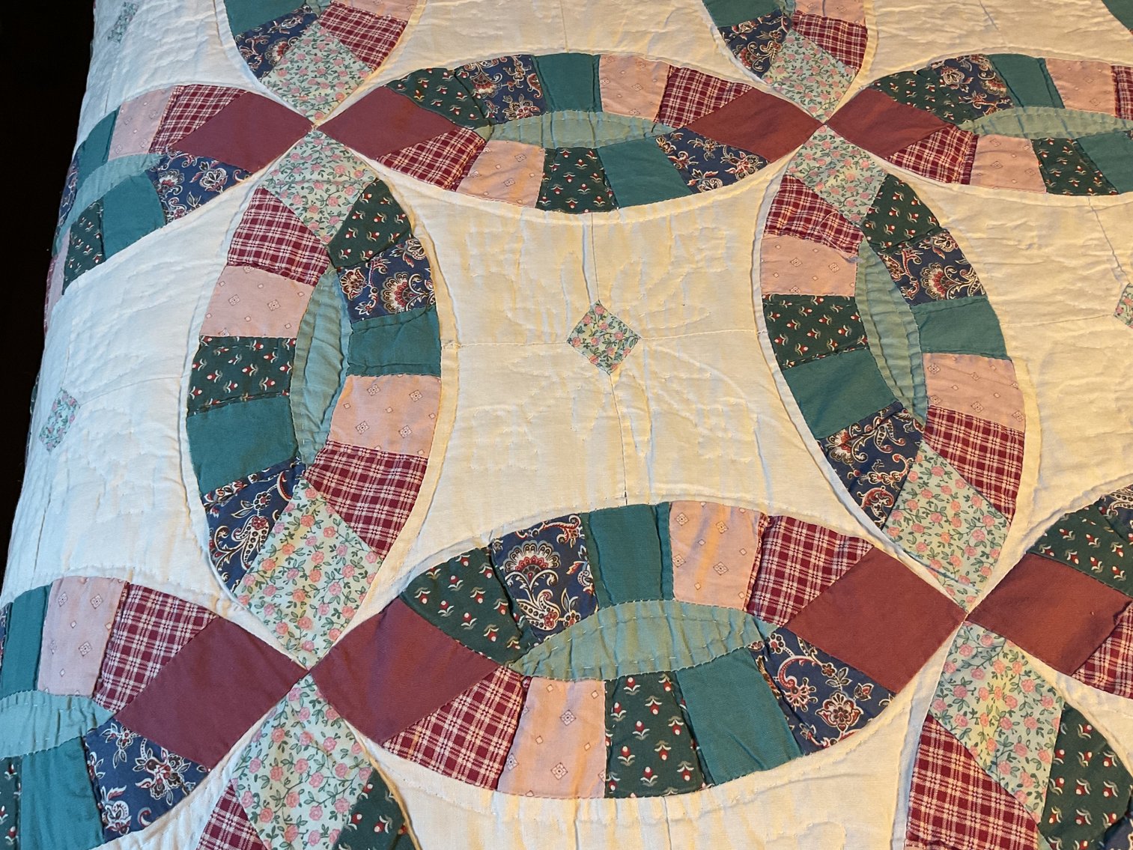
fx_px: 949
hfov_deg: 61.7
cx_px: 566
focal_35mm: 29
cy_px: 425
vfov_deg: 48.2
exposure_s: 1/60
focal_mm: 3
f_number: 1.8
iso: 80
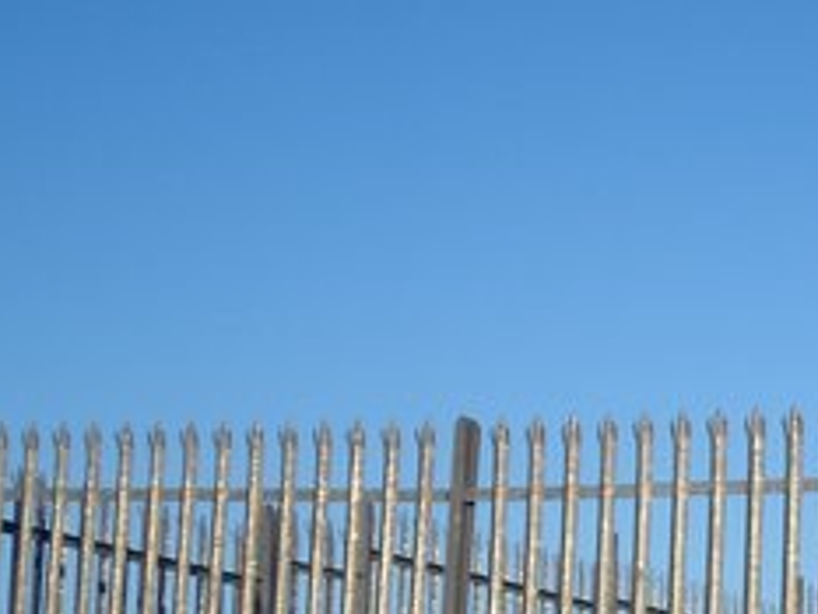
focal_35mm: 118
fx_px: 2790
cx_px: 972
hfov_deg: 16.0
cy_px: 618
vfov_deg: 12.4
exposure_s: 1/750
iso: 80
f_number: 3.2
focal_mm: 7.8
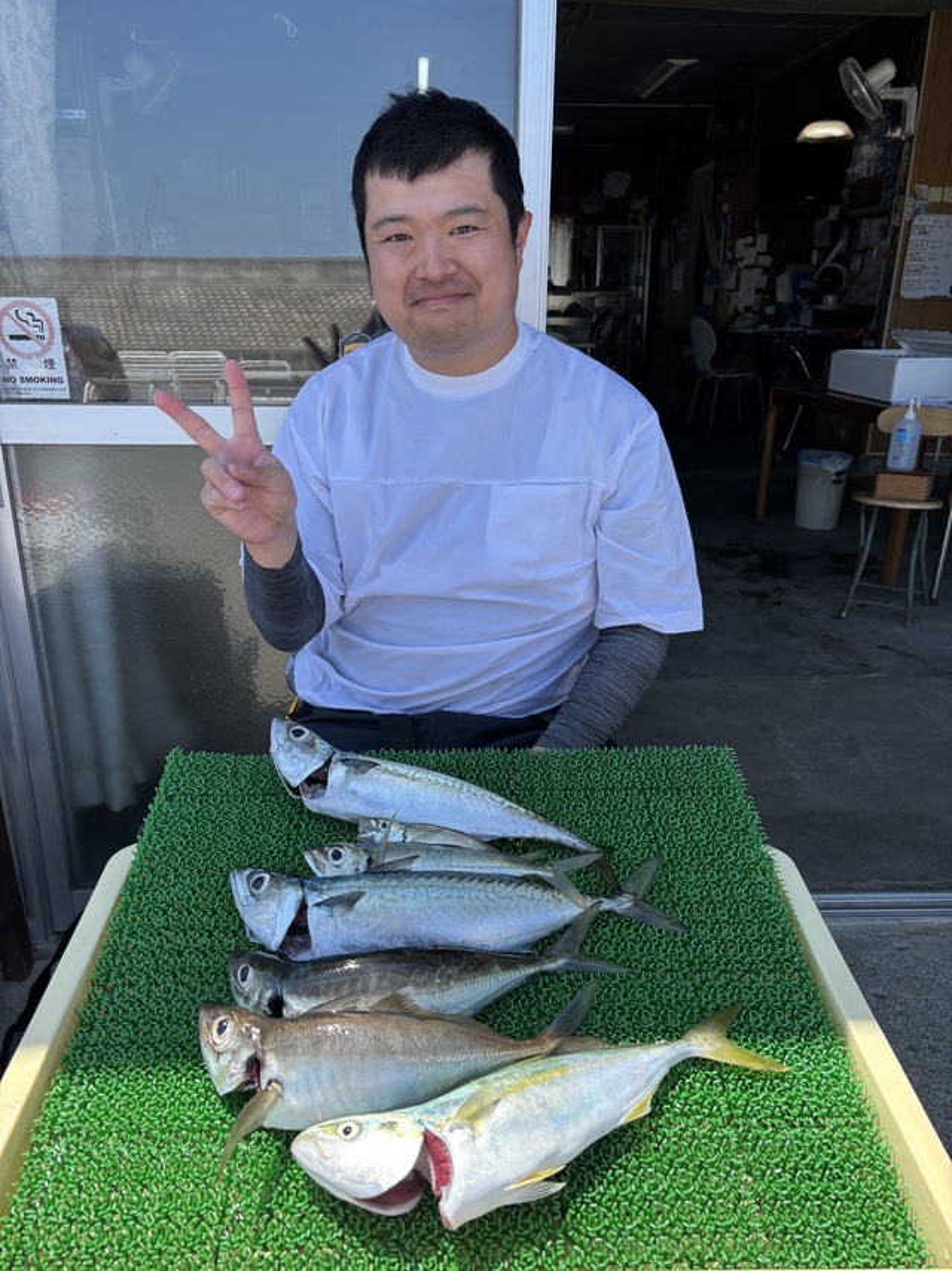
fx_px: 954
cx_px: 476
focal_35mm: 26
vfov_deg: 67.3
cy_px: 636
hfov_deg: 53.0
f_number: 1.6
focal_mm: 5.96
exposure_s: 1/1007
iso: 50
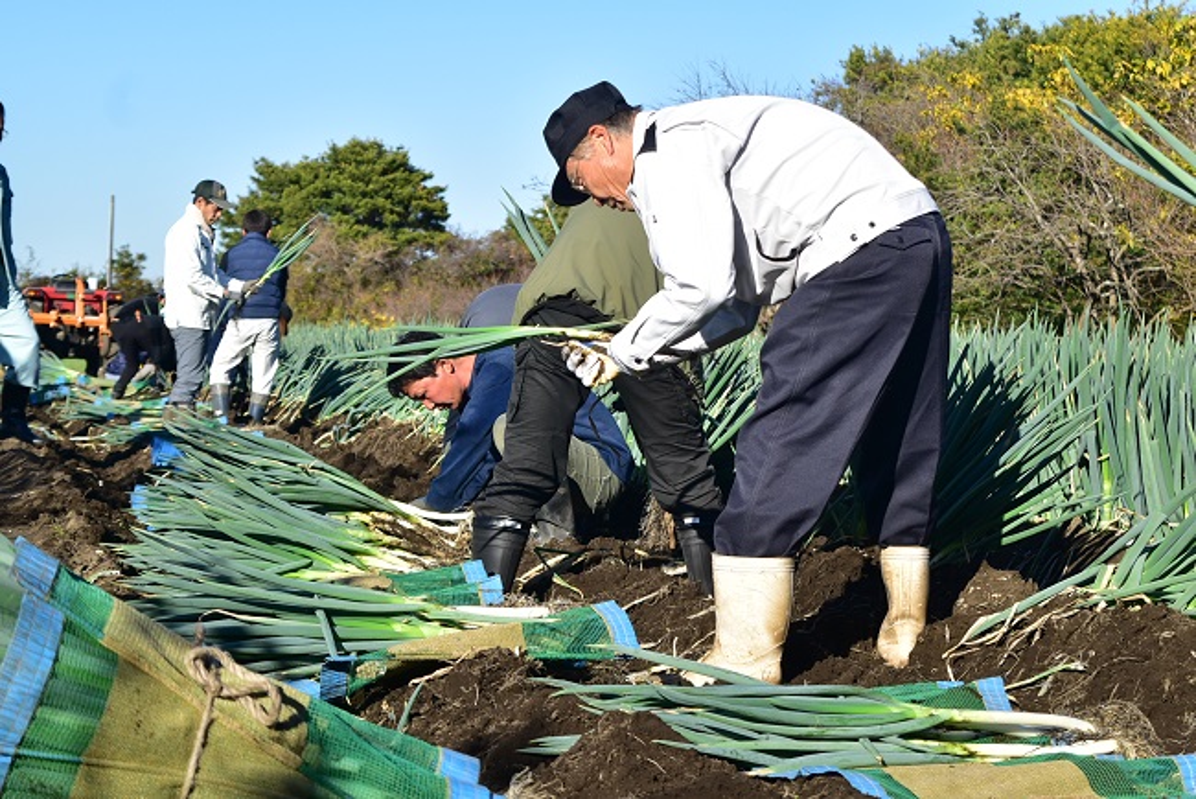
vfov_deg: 17.5
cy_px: 400
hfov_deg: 26.0
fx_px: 2592
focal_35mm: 78
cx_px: 598
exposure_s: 1/1600
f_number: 6.3
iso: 400
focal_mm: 52
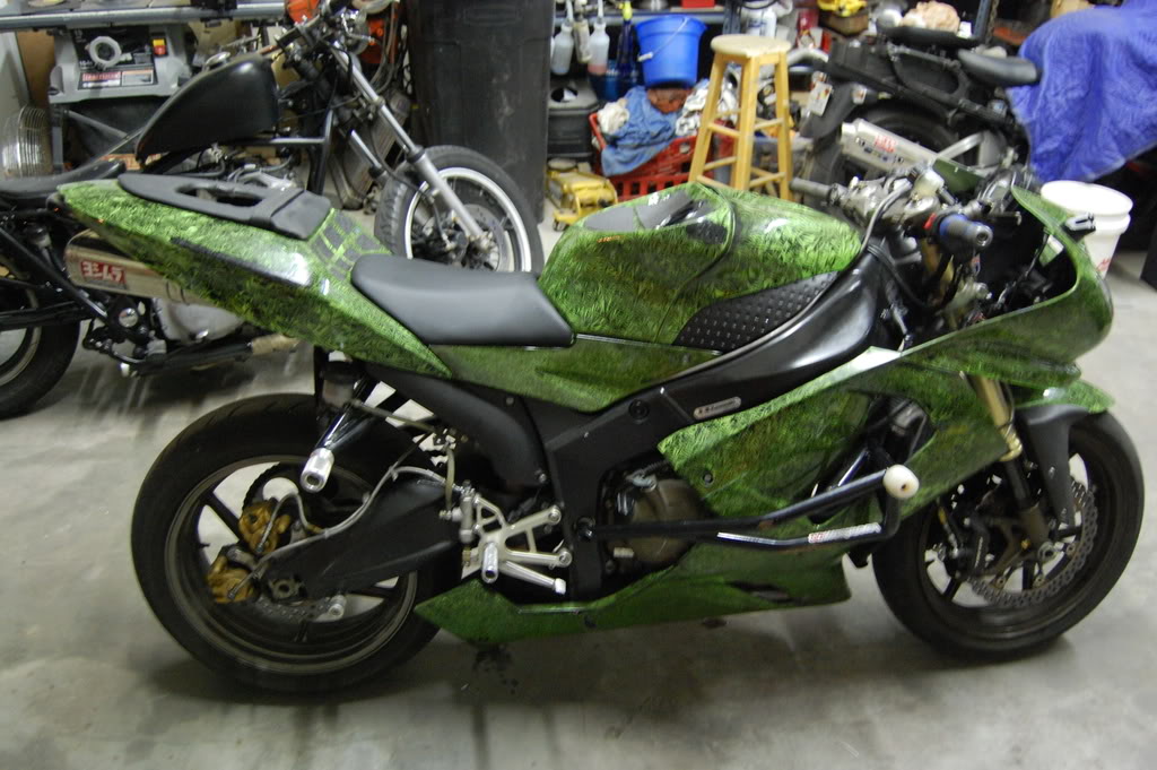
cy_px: 385
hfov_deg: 62.0
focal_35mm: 30
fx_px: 963
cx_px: 578
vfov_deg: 43.5
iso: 1400
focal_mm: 20
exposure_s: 1/8
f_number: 3.8
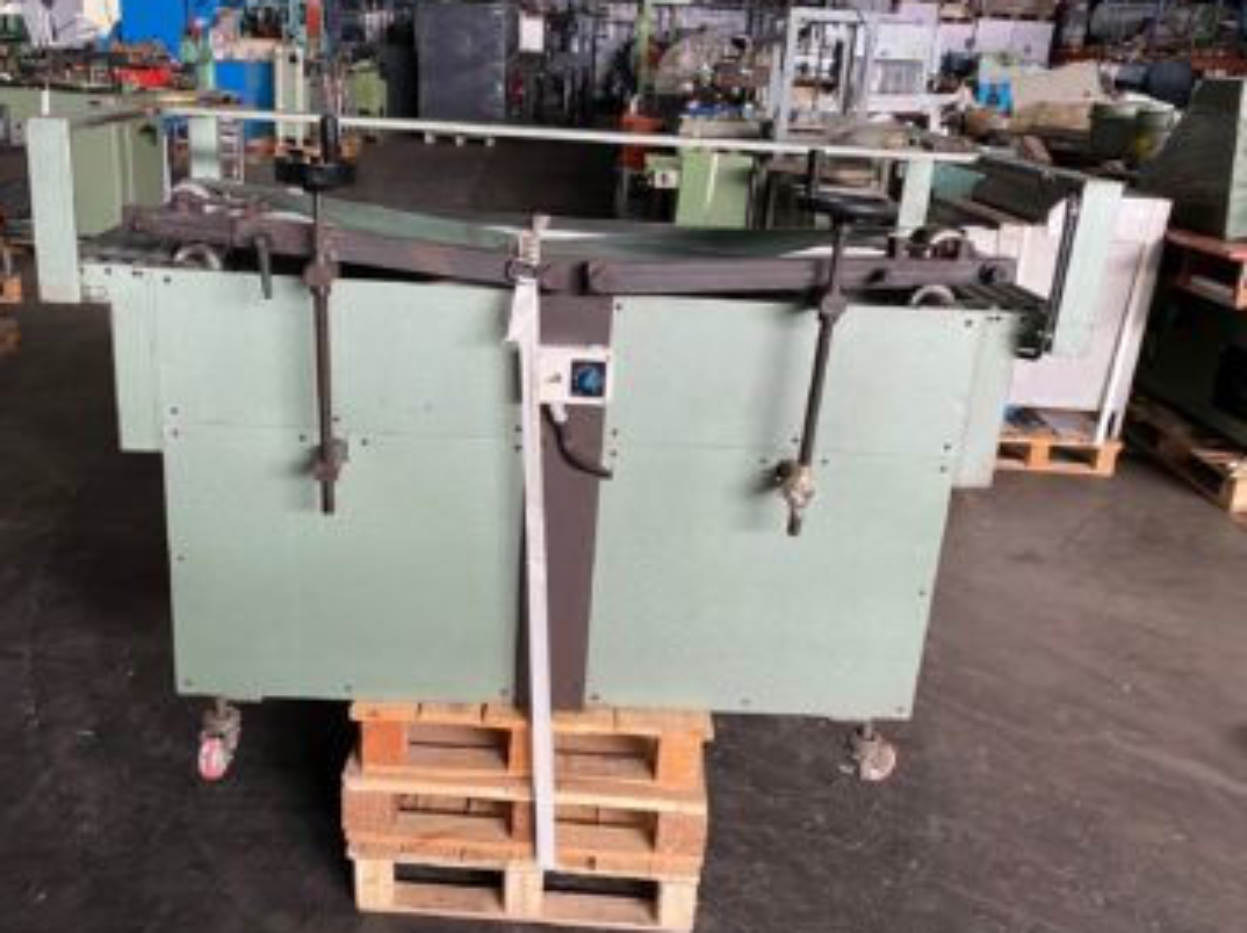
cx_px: 564
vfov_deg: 44.1
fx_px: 1152
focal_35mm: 32
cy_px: 470
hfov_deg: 56.7
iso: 320
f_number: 1.8
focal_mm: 4.25
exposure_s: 1/50
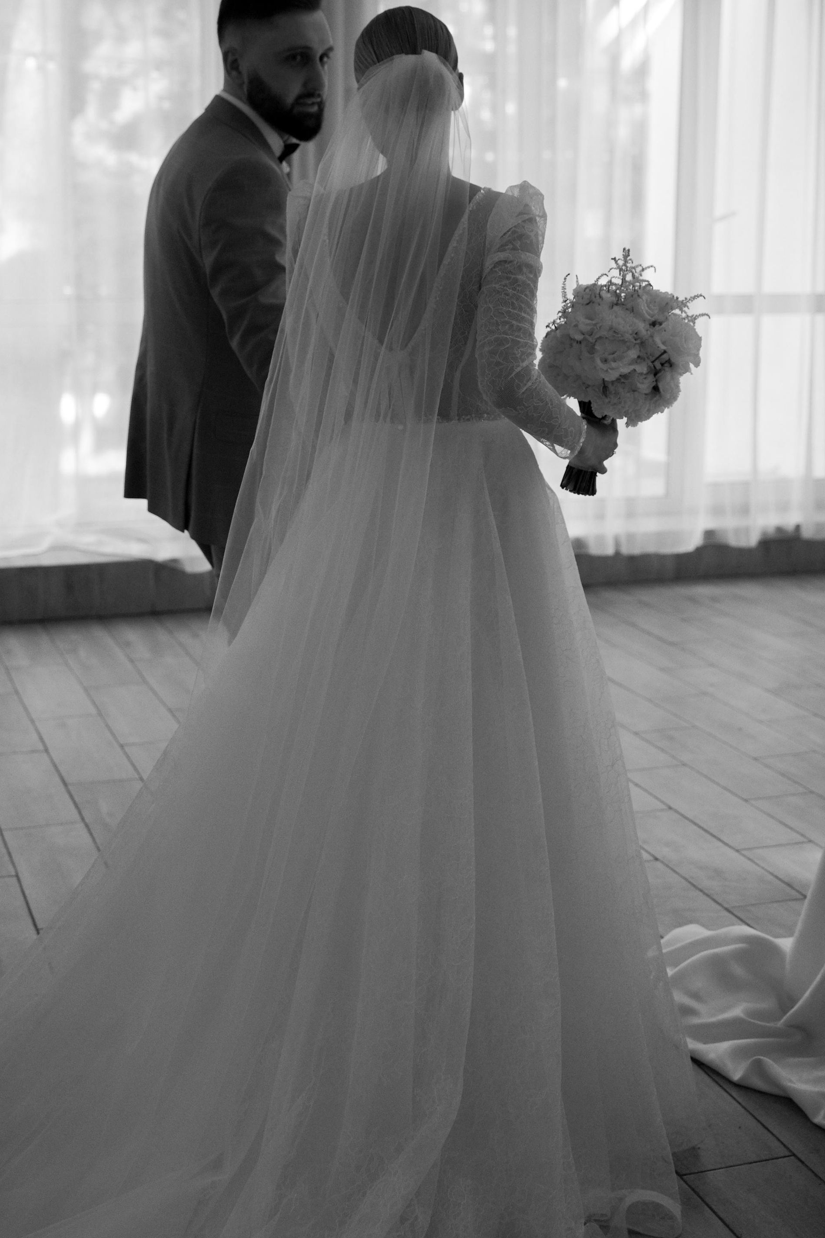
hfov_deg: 26.5
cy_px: 536
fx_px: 1753
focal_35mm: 51
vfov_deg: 38.8
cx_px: 406
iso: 1250
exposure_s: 1/320
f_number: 2.8
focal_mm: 38
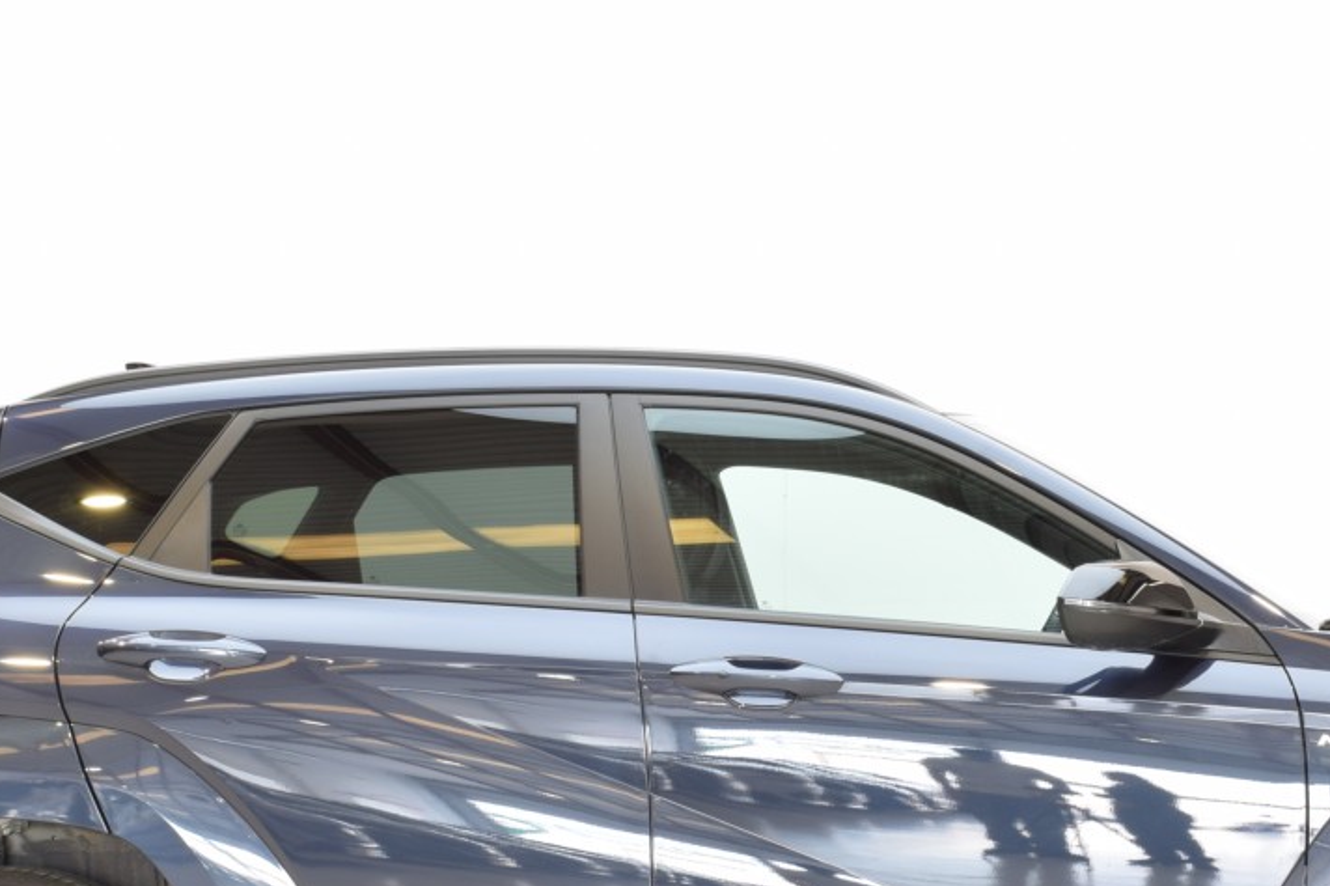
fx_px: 3730
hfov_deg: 20.2
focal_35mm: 101
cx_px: 789
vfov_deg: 13.5
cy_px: 726
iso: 100
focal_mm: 32
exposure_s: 1/2
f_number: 11
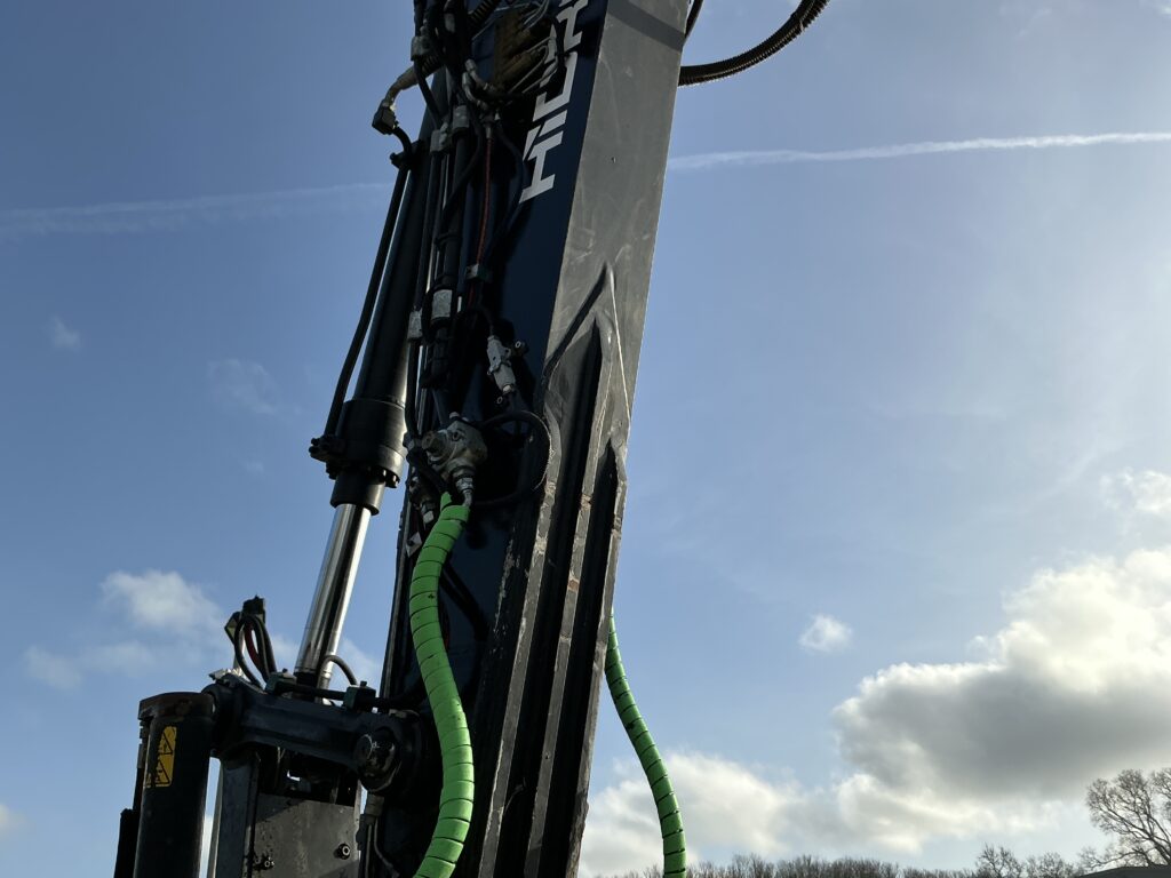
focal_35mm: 28
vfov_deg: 49.7
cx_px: 586
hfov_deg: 63.4
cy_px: 439
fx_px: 947
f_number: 1.8
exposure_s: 1/2427
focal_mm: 3
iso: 25
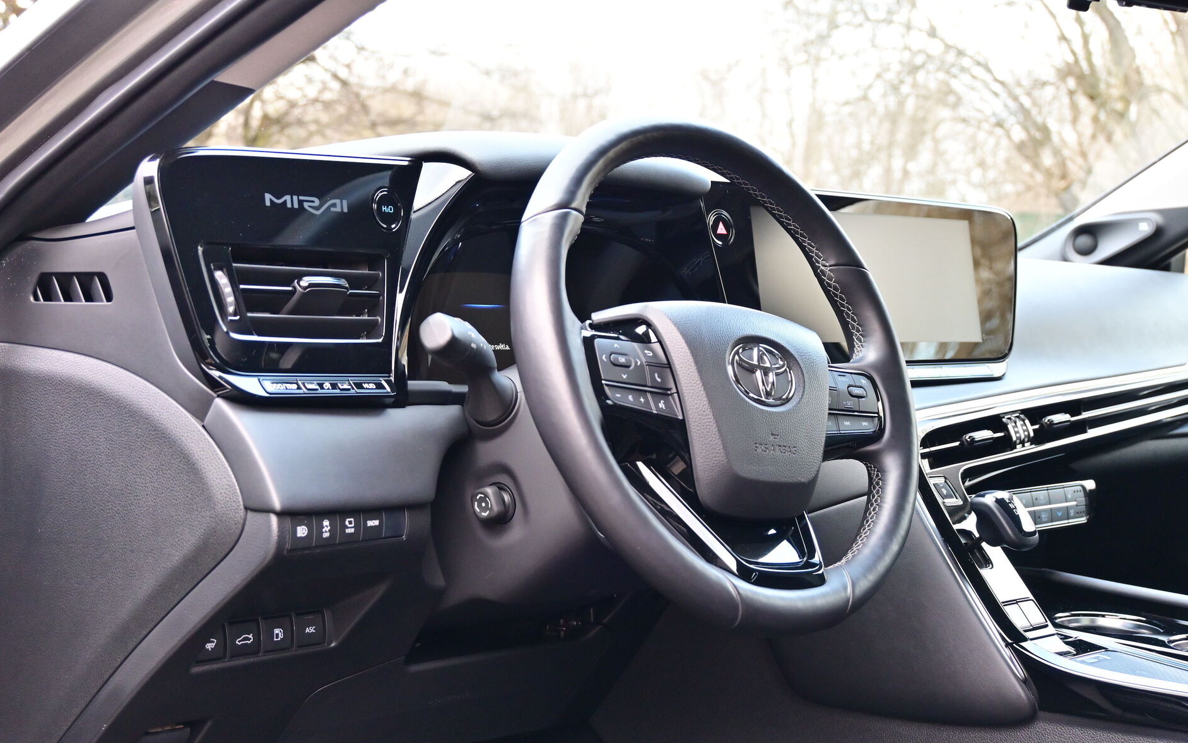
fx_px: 1716
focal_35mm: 53
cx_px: 590
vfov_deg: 24.4
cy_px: 401
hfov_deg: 38.2
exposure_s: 1/50
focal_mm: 34
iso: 1000
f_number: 5
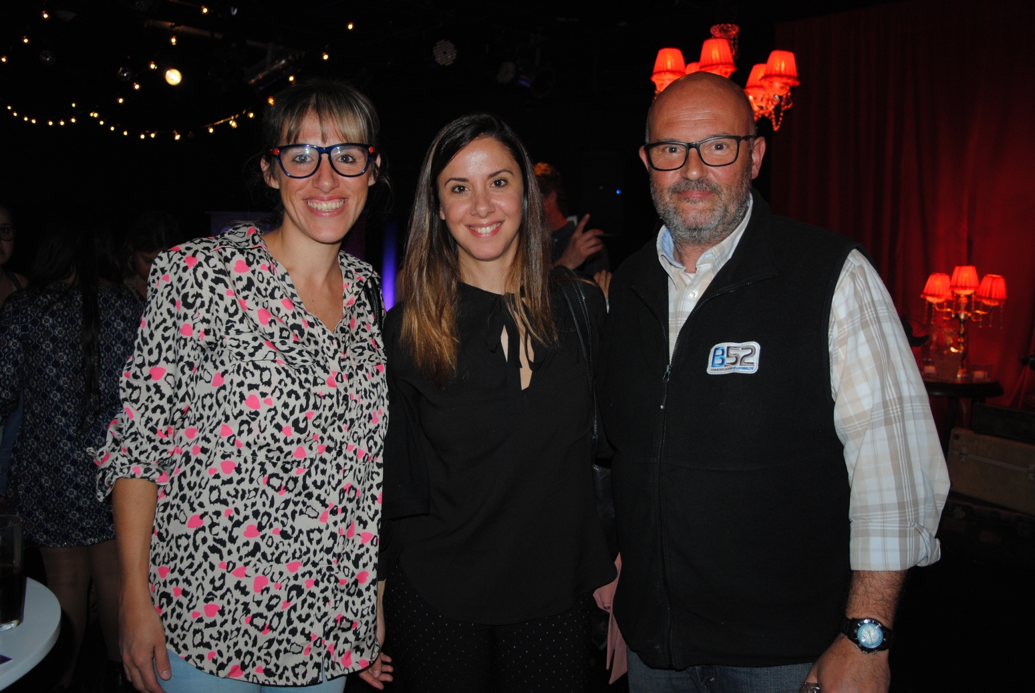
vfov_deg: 43.7
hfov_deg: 61.9
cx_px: 518
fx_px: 864
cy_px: 346
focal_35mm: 30
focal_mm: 20
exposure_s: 1/60
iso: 200
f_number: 3.8
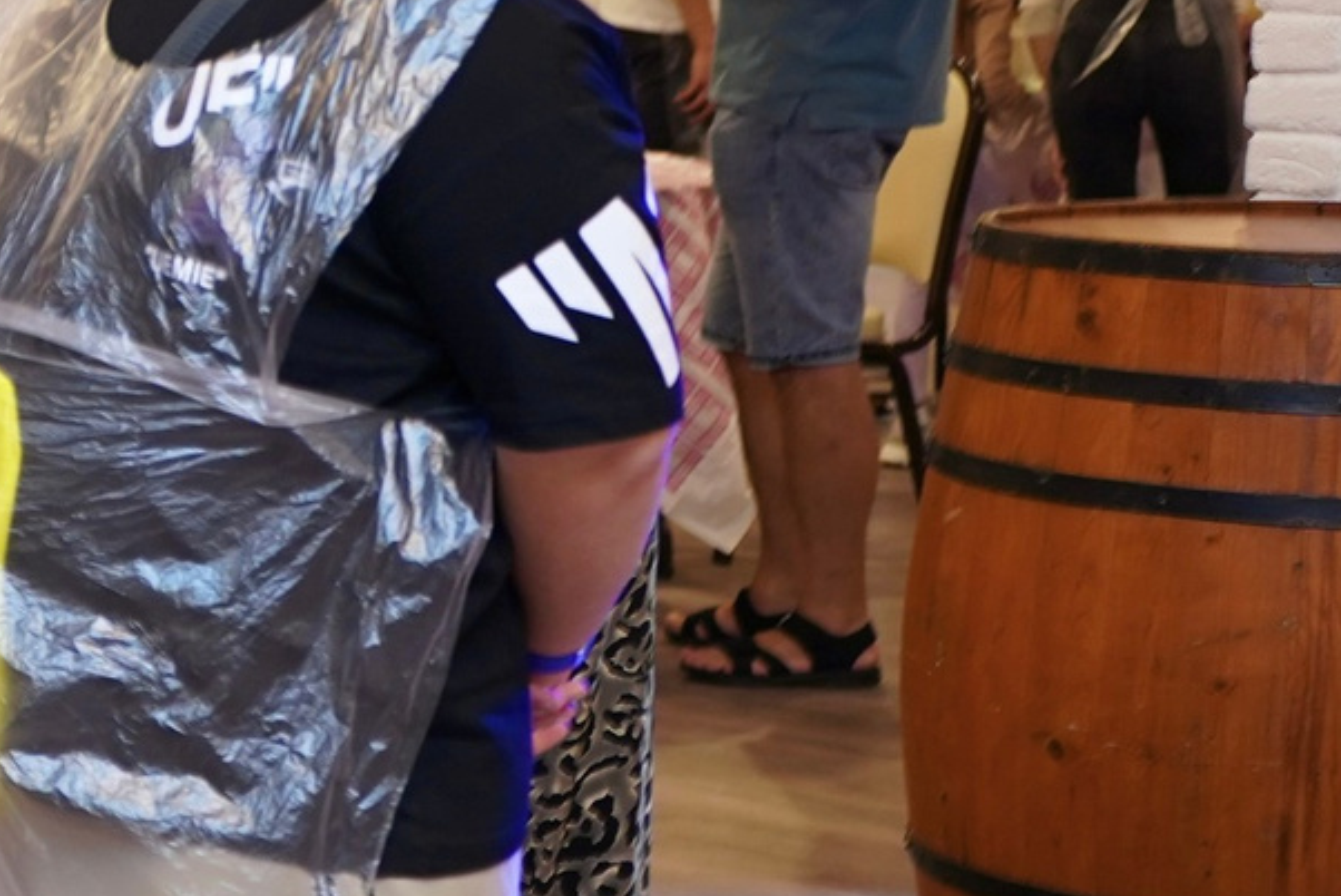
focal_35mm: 119
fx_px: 4435
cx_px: -1332
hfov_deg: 14.4
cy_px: 422
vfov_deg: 11.5
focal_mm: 28
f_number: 2.8
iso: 500
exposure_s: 1/60
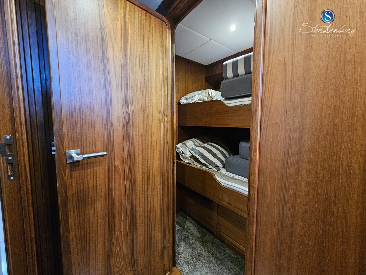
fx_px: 137
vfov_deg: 89.9
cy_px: 138
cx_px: 183
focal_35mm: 13
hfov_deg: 106.2
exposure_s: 1/25
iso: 640
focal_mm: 2.2
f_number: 2.2
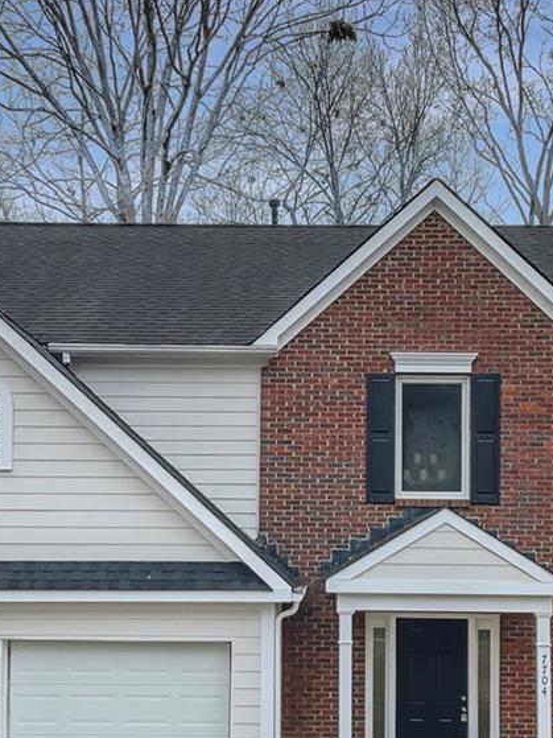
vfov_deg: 36.2
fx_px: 1129
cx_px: 306
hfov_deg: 27.5
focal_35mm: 53
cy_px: 393
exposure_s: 1/446
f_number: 1.8
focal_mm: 3
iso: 16
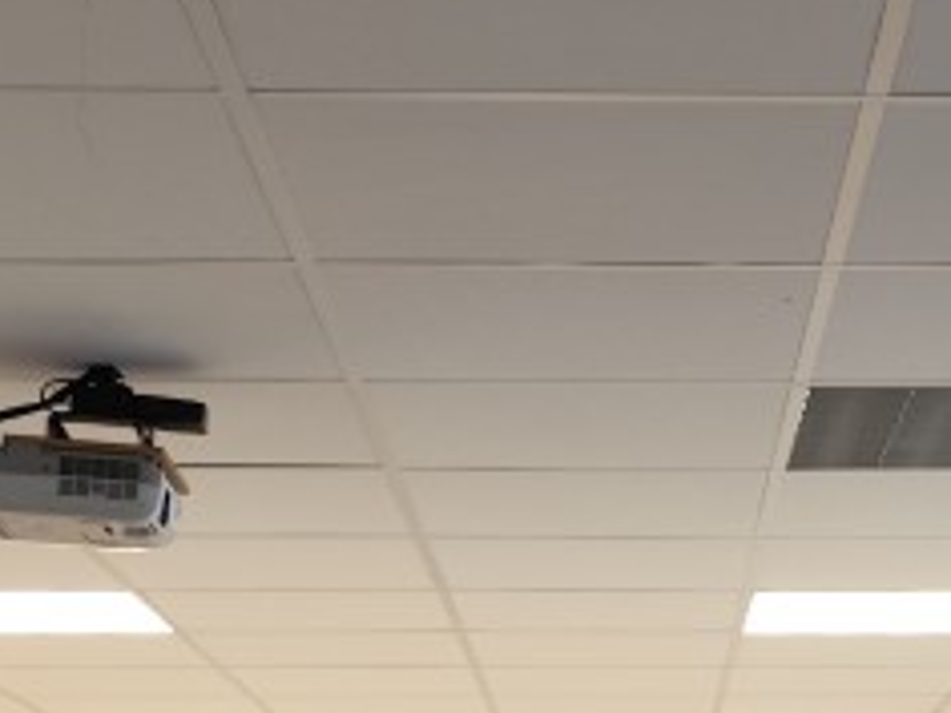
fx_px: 2857
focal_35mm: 104
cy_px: 906
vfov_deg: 13.7
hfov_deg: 18.8
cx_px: 715
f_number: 1.65
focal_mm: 6.14
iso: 400
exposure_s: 1/50
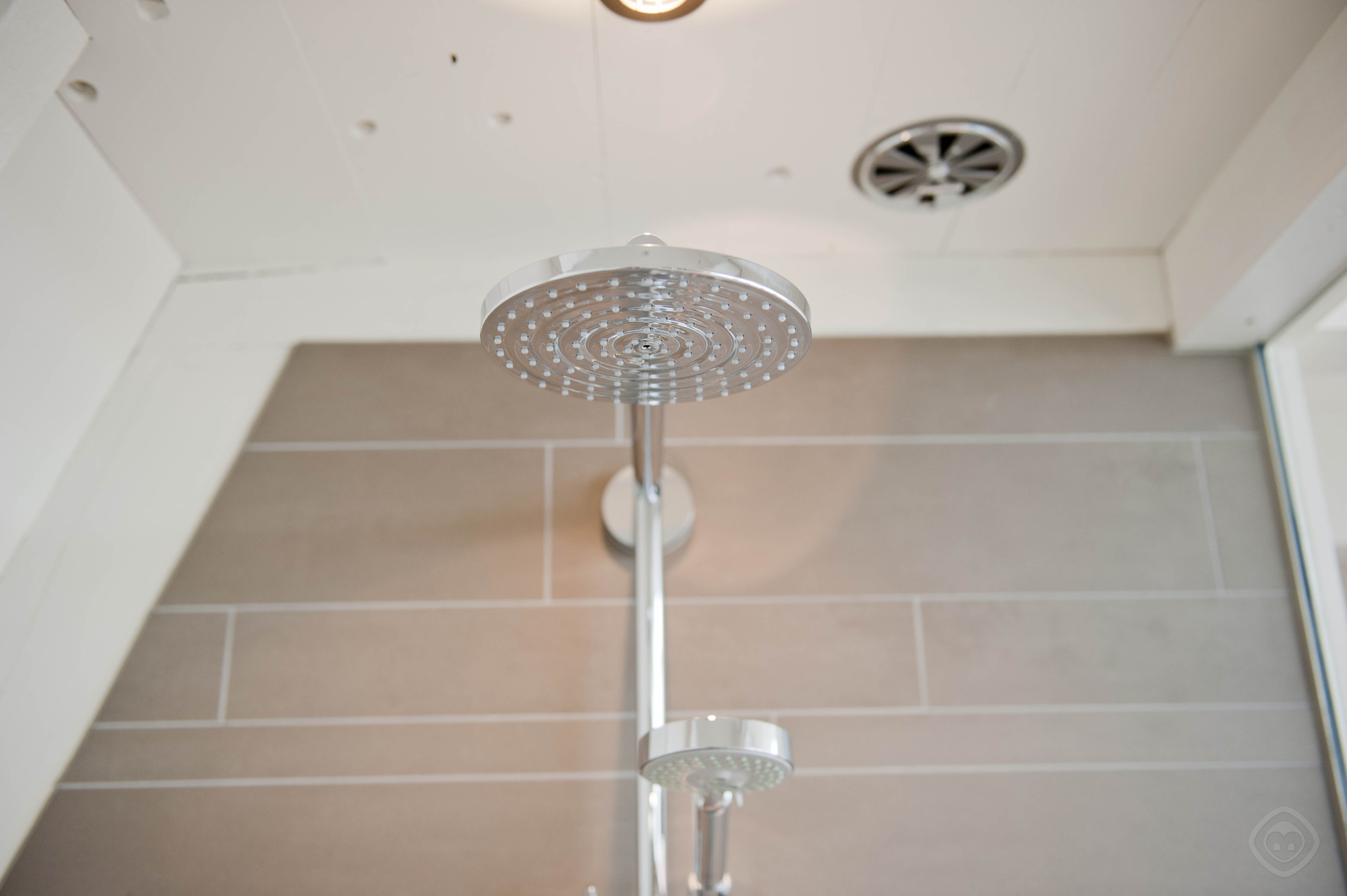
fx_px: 1309
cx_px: 674
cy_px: 448
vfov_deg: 37.8
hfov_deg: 54.5
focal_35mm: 35
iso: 400
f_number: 2.8
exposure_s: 1/100
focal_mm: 35
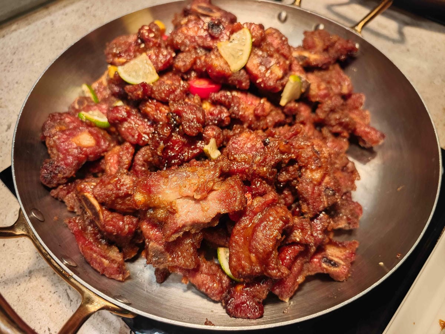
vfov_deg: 58.9
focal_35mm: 23
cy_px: 167
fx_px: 296
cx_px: 222
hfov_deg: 73.9
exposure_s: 1/121
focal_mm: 8.72
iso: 200
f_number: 2
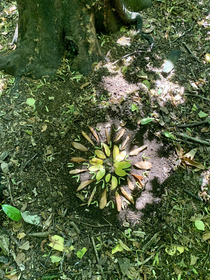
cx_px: 105
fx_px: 210
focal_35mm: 26
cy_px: 140
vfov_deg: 67.3
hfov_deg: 53.1
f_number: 1.8
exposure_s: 1/52
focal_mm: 4.25
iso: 400
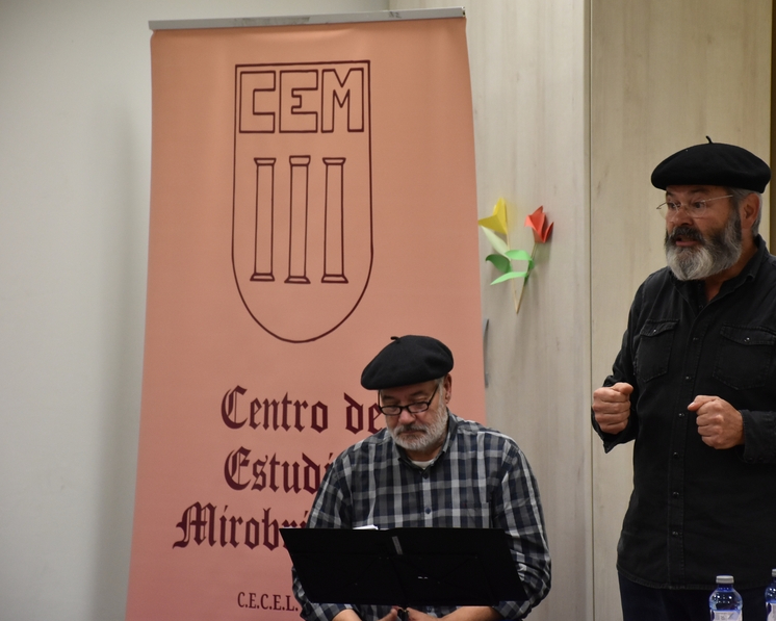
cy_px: 311
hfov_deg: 12.6
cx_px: 464
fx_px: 3514
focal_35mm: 153
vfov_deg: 10.1
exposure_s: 1/60
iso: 1400
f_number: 5.3
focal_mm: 90
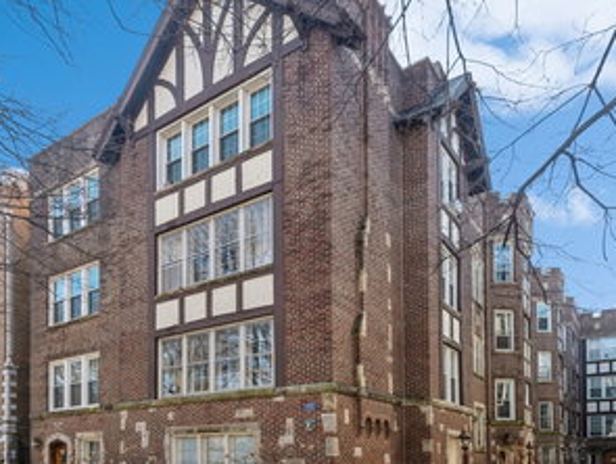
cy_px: 268
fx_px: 445
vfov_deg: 54.7
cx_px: 223
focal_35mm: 25
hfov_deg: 68.0
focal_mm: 16
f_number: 8
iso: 320
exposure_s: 1/320
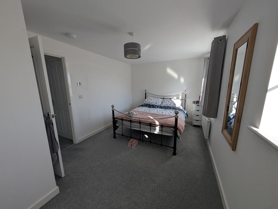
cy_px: 104
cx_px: 139
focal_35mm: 12
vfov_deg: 94.6
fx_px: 97
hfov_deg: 110.5
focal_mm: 2.02
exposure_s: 1/723
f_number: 1.7
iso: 64
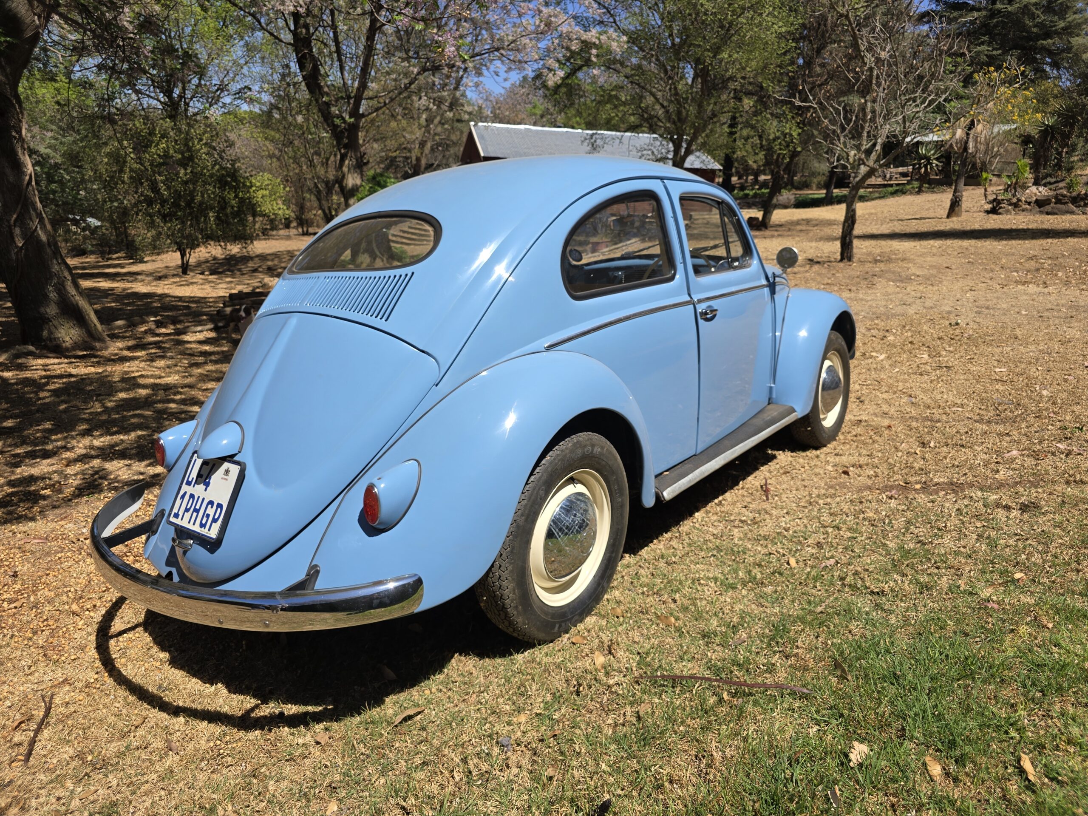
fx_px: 723
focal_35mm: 23
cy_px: 408
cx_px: 544
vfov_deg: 58.9
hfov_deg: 73.9
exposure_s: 1/871
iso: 12
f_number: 1.7
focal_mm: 6.3
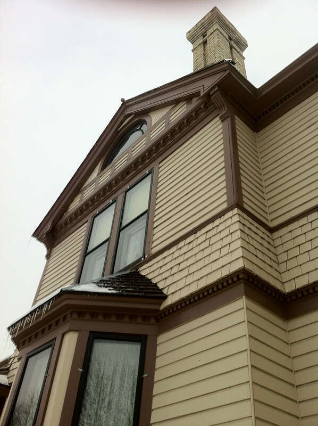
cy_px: 213
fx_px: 430
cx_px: 159
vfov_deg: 52.7
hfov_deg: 40.6
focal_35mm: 35
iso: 80
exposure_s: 1/773
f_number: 2.8
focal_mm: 3.85
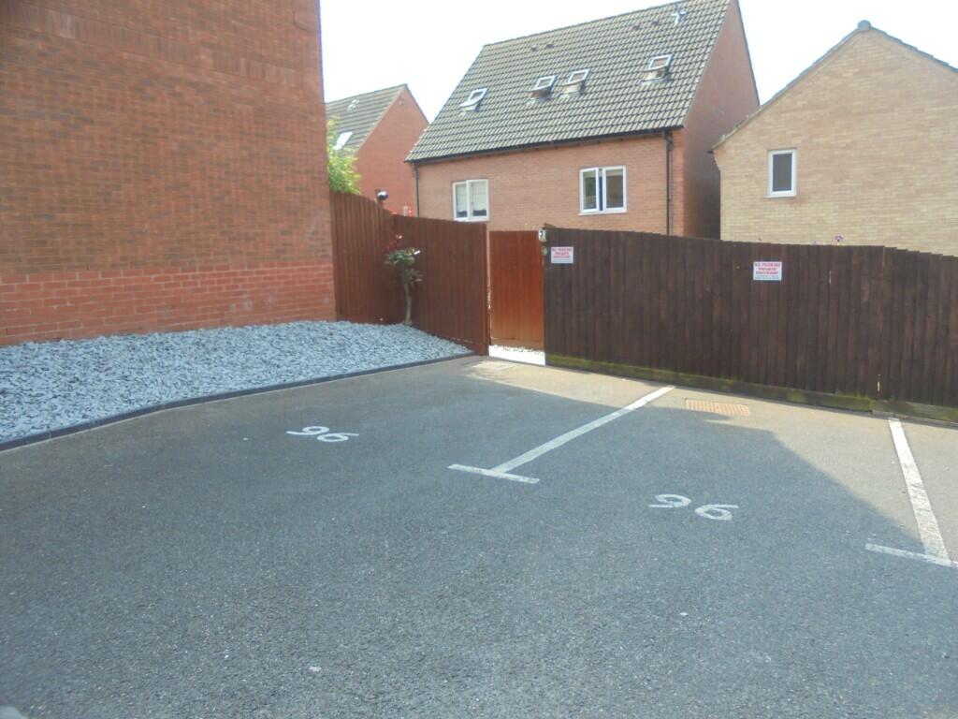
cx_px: 479
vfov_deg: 53.1
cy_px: 360
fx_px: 720
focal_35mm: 26
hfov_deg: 67.3
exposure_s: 1/200
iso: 100
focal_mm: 4.6
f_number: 3.5
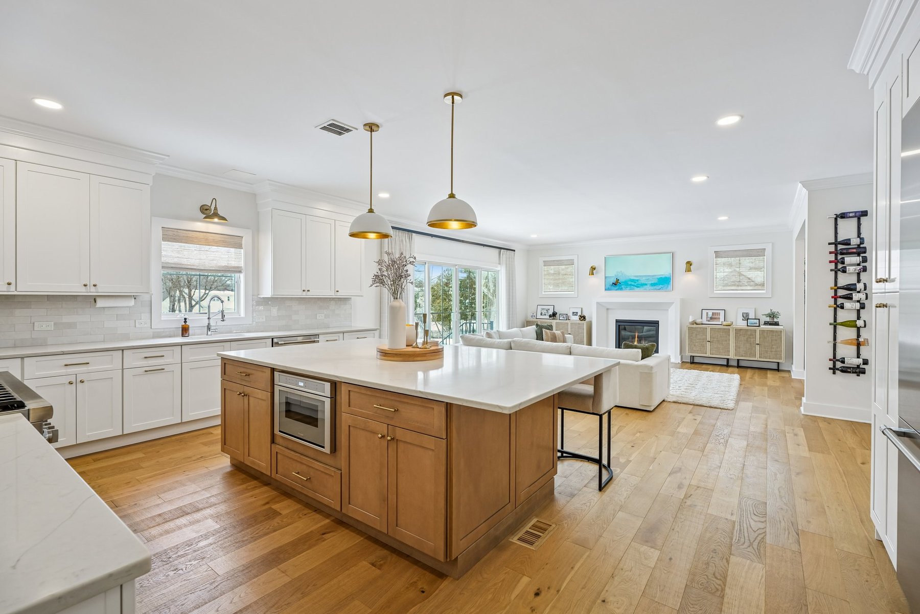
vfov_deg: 73.7
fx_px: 409
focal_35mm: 16
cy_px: 307
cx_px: 460
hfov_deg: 96.7
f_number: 8
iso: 400
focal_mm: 16
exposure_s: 1/25
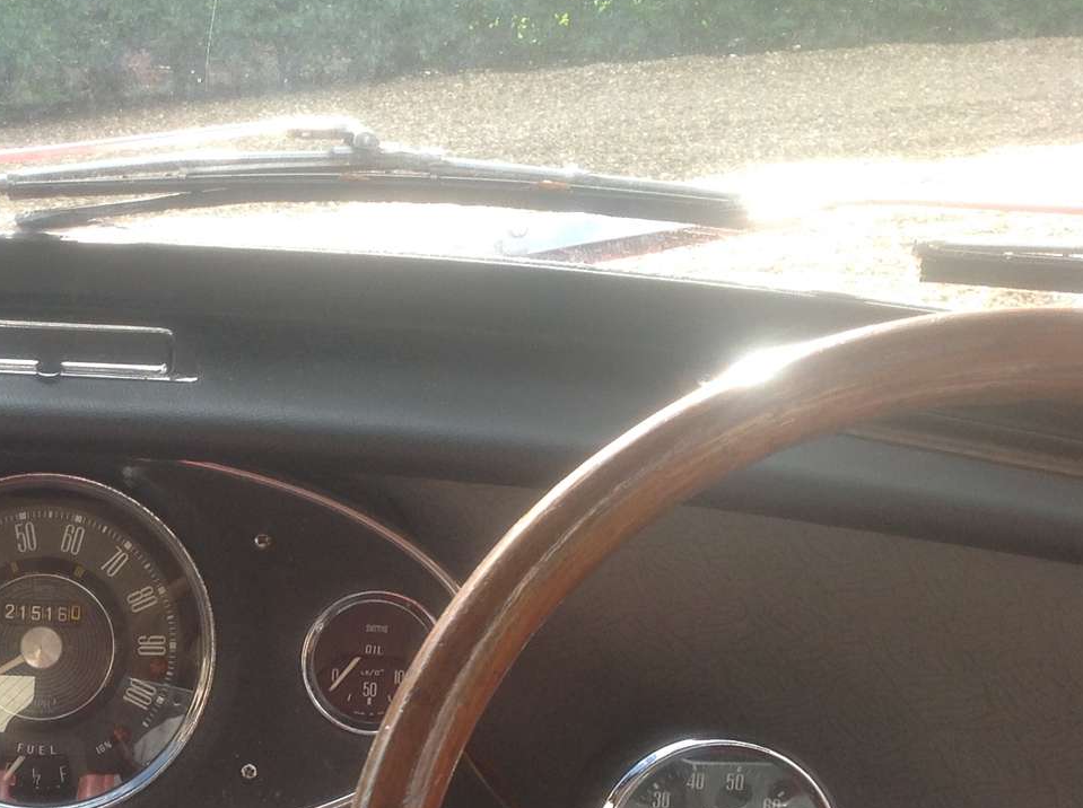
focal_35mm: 73
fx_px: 2280
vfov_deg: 19.8
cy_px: 700
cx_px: -21
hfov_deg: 25.3
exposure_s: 1/206
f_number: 2.4
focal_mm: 4.28
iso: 50
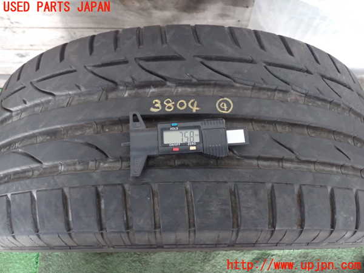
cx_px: 182
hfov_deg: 60.0
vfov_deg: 46.8
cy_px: 136
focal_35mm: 30
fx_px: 315
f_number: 2.3
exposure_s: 1/15
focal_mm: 5.4
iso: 800
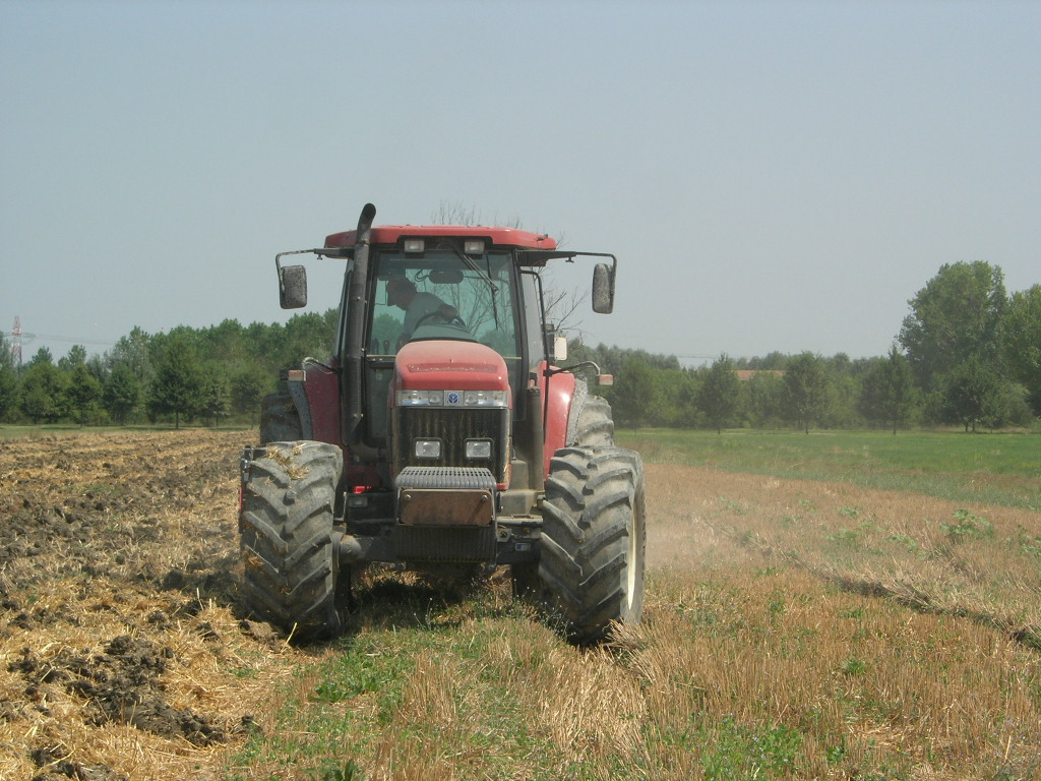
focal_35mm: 113
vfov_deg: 13.1
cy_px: 390
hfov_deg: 17.4
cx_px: 520
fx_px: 3398
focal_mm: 23.4
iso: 64
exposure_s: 1/220
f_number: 8.2
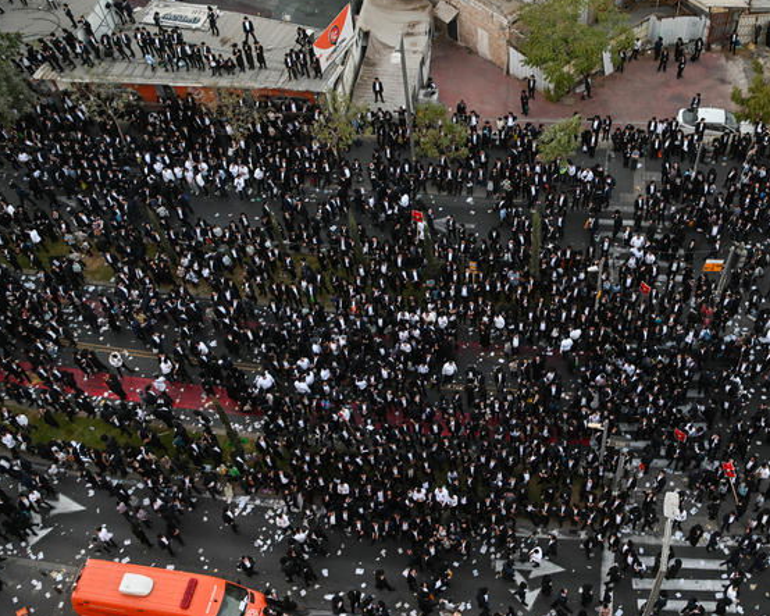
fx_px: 957
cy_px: 316
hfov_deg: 43.3
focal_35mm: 42
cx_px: 506
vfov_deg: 35.7
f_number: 4
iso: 400
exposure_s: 1/125
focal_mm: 31
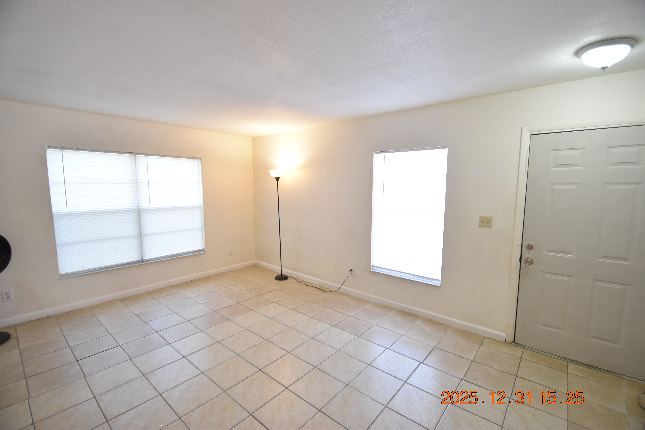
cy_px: 215
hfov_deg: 100.4
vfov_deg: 77.3
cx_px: 322
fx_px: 269
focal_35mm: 15
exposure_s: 1/30
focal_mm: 10
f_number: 3.5
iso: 800
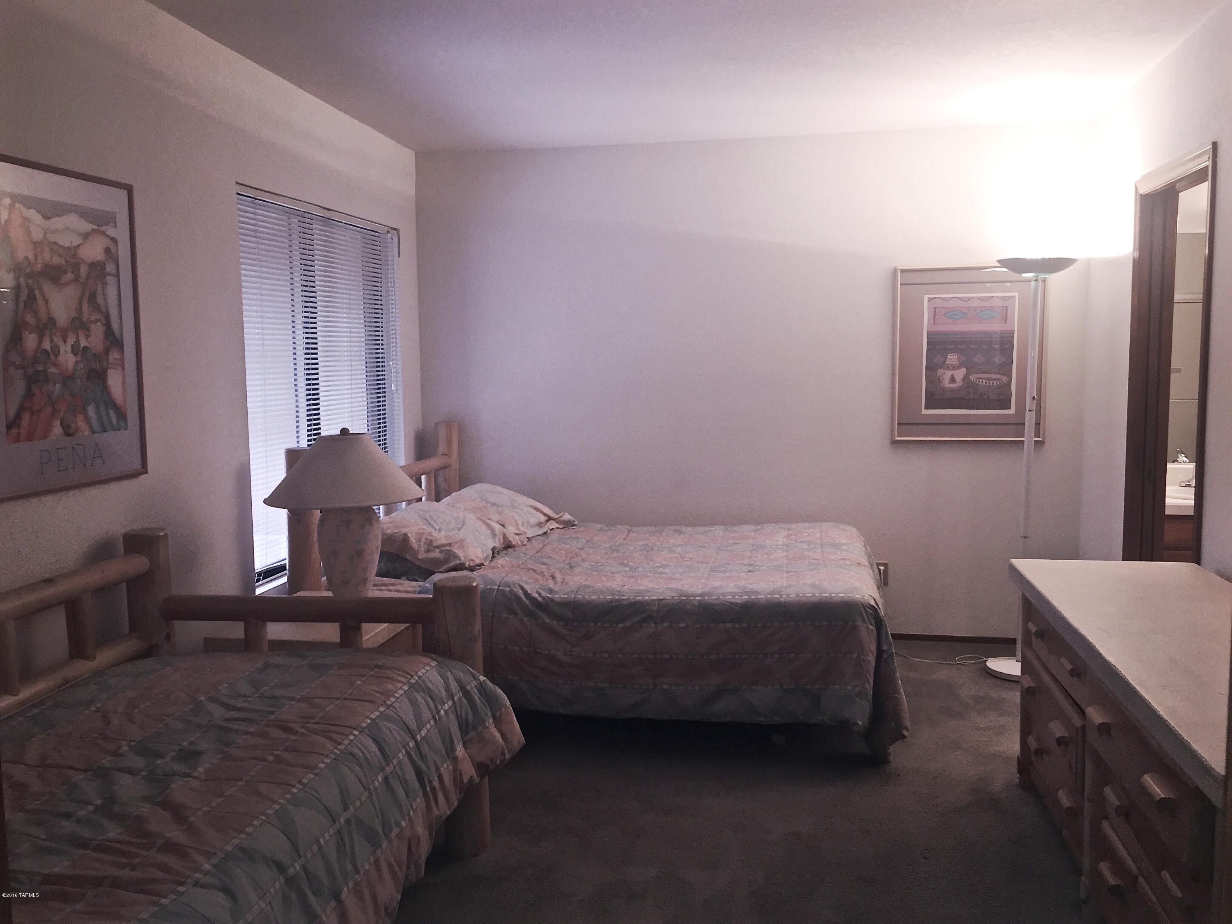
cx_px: 616
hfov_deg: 61.7
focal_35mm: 29
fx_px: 1032
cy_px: 462
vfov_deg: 48.2
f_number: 2.2
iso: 40
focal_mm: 4.15
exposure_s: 1/30
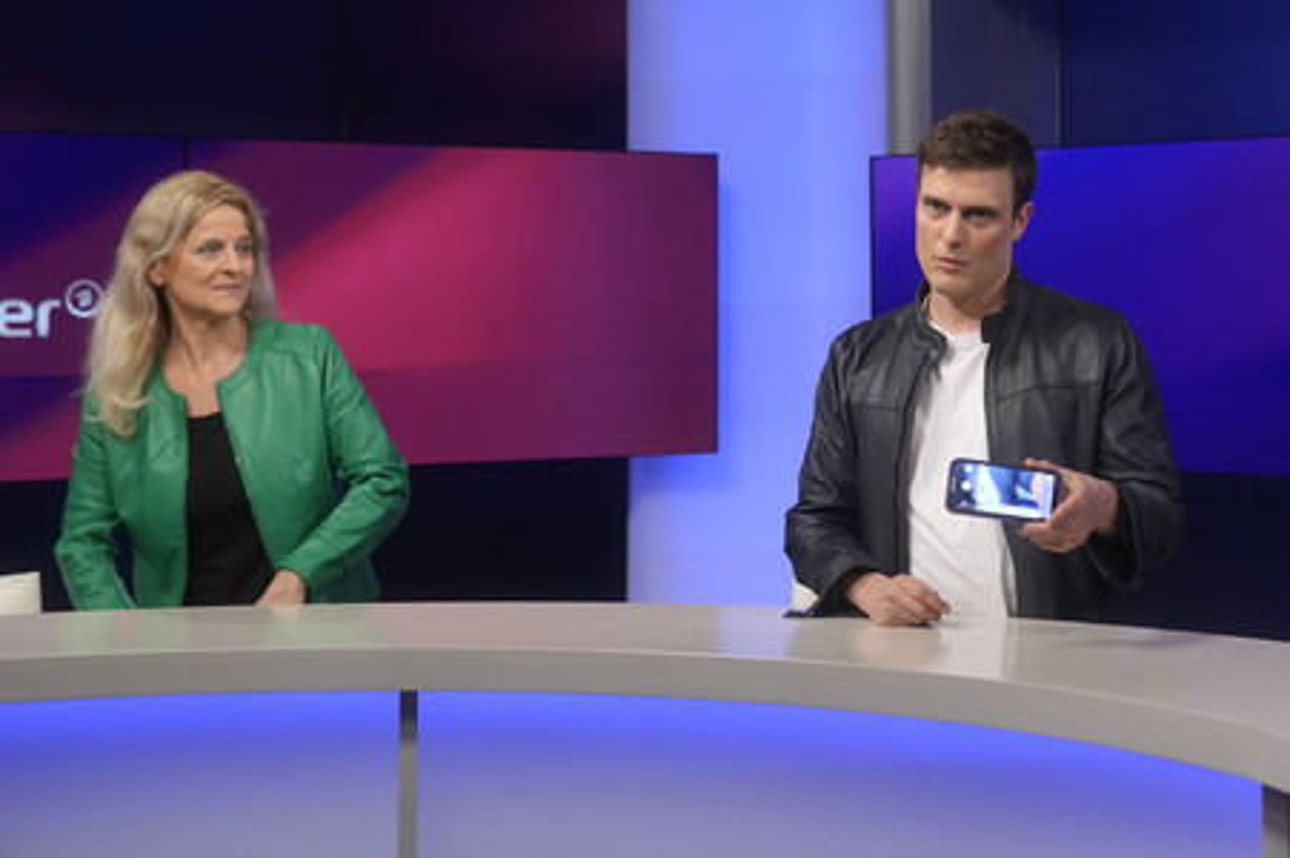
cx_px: 645
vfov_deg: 29.8
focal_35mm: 45
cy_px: 429
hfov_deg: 43.6
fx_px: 1611
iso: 640
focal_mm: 30
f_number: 2.2
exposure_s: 1/250
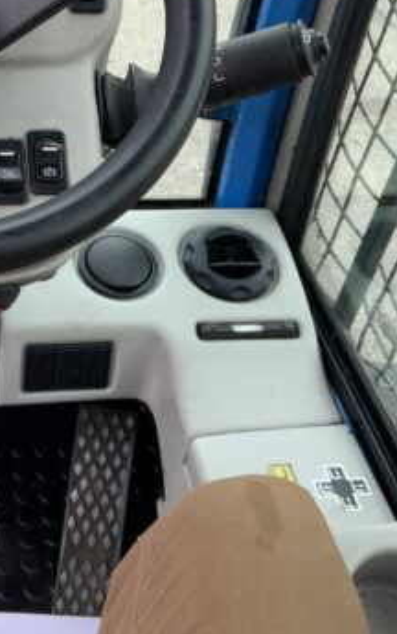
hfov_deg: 21.9
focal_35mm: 57
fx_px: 986
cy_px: 208
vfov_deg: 35.3
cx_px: -9
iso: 25
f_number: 1.8
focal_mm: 3
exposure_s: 1/122
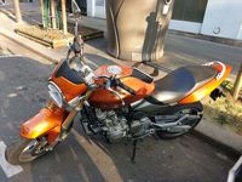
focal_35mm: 26
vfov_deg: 53.1
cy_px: 91
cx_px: 121
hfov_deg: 67.3
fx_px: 182
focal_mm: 4.3
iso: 50
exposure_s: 1/100
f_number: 2.4
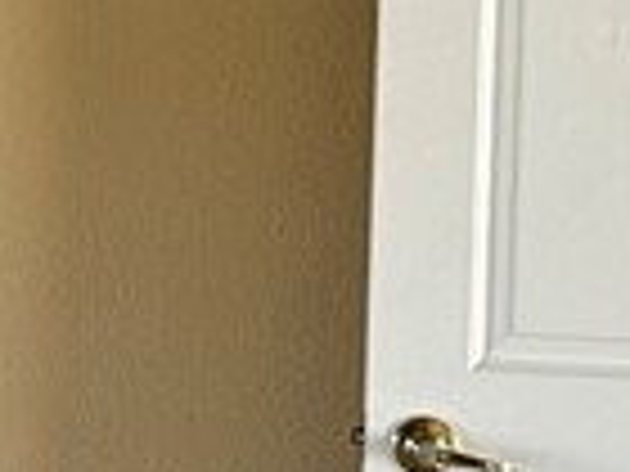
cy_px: 63
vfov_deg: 8.4
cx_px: -828
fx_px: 3203
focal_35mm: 176
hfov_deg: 10.0
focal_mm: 6.86
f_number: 1.78
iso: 200
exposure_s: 1/60
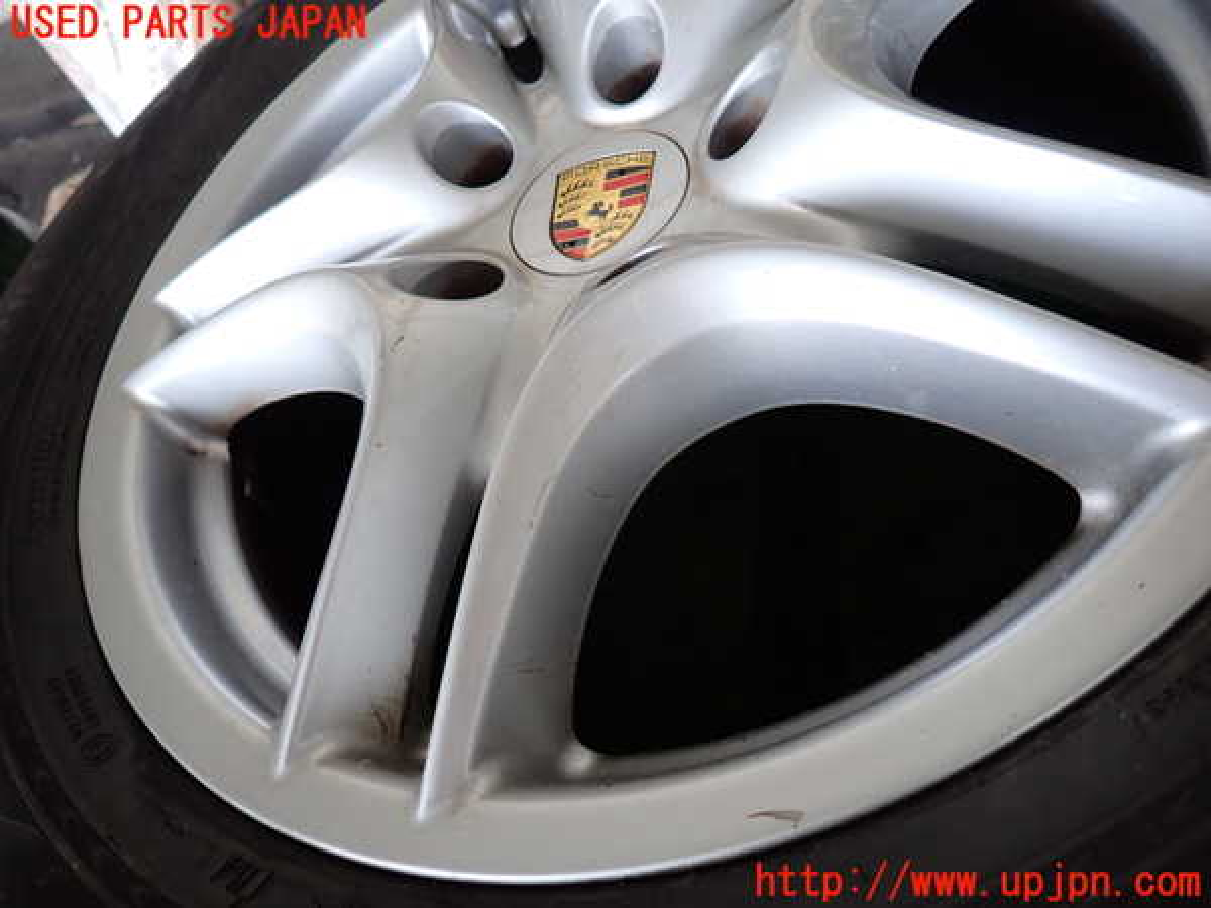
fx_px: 875
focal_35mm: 25
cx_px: 606
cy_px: 454
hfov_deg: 69.4
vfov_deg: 54.9
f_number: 2
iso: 100
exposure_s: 1/60
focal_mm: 4.5
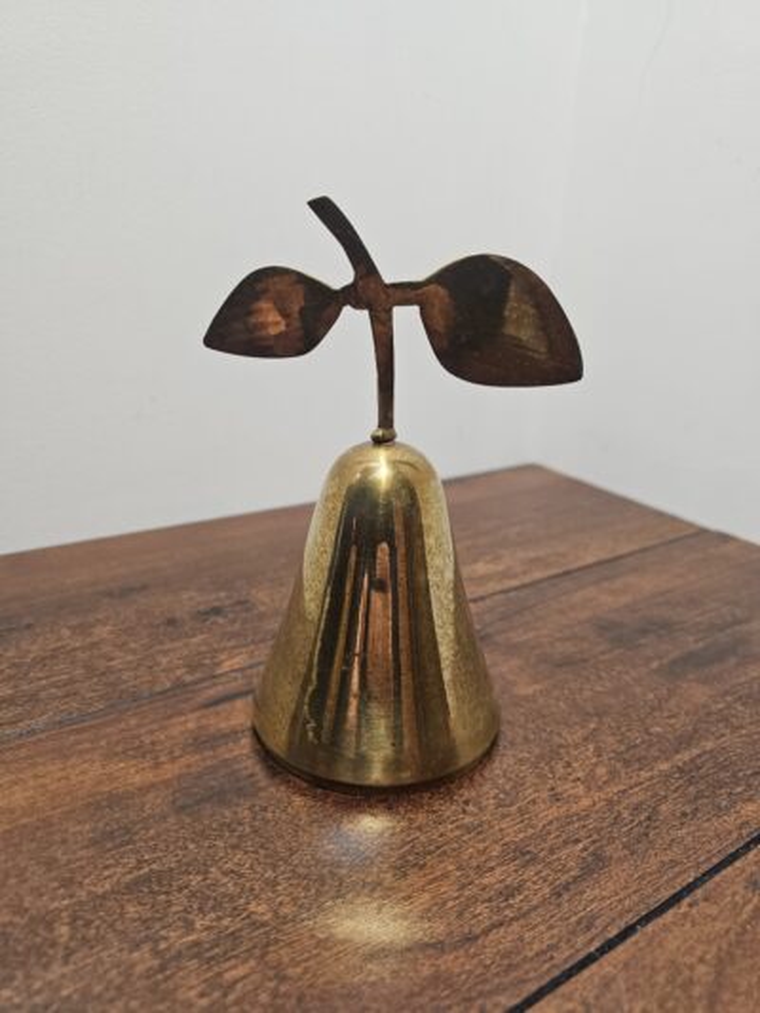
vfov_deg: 73.9
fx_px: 673
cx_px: 380
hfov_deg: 58.9
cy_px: 506
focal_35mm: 23
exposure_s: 1/120
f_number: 1.7
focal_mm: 6.3
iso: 200
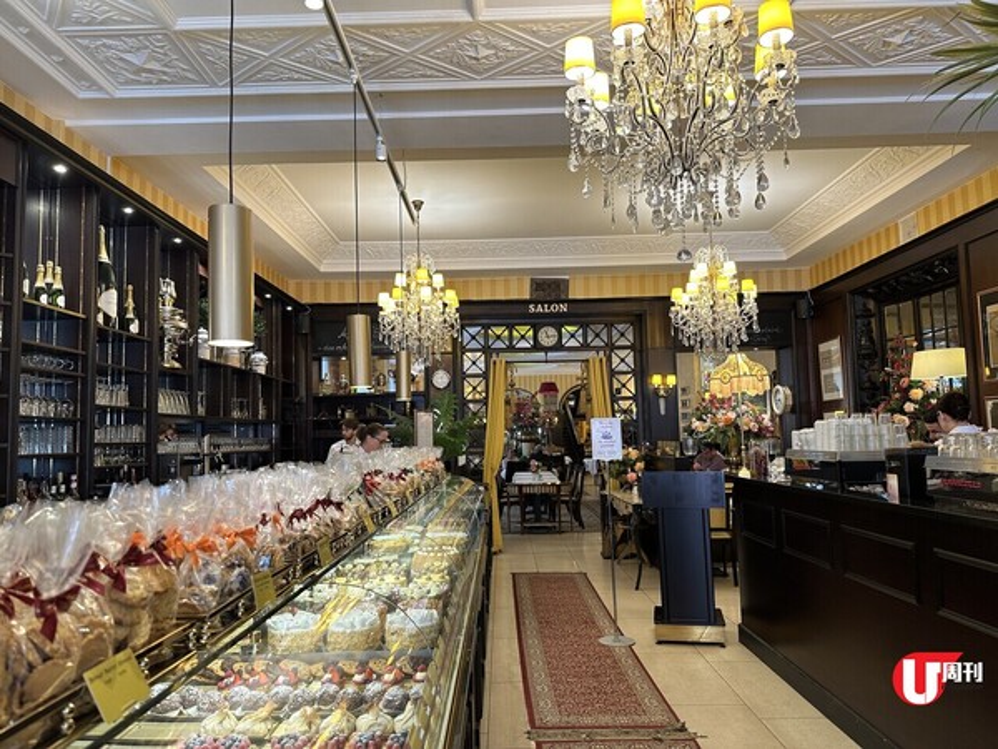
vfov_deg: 56.8
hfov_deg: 71.6
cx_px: 499
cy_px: 374
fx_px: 692
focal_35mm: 24
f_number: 1.78
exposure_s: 1/50
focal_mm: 6.86
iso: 160
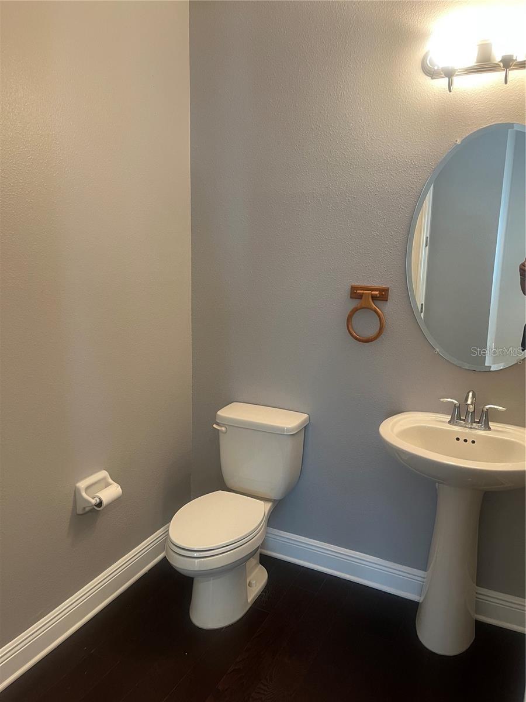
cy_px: 351
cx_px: 263
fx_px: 527
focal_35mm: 26
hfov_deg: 53.1
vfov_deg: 67.3
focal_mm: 5.1
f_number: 1.6
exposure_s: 1/60
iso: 200
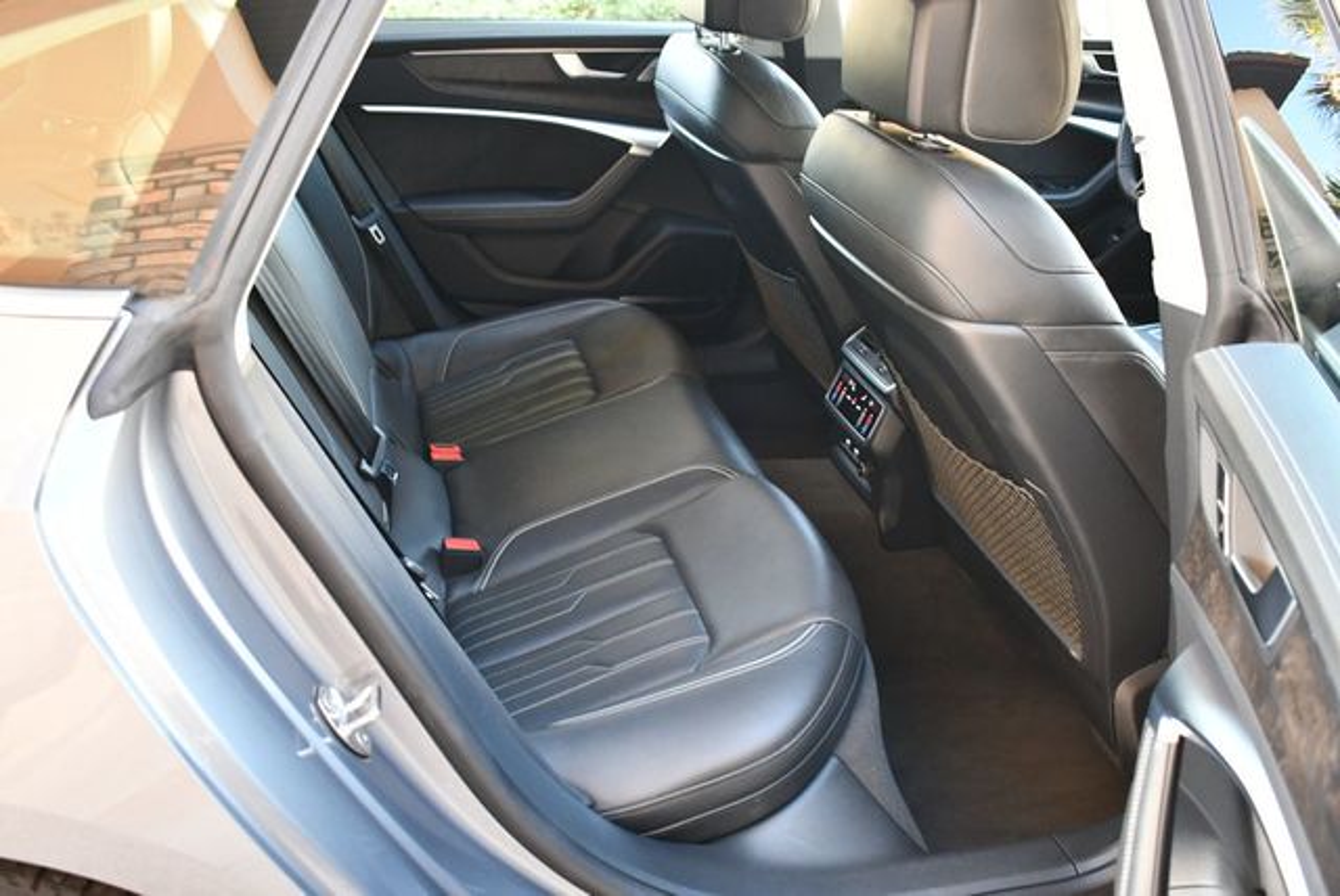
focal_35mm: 36
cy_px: 448
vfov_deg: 36.9
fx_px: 1341
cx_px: 670
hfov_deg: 53.1
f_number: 3.5
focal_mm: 18
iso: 1400
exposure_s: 1/125
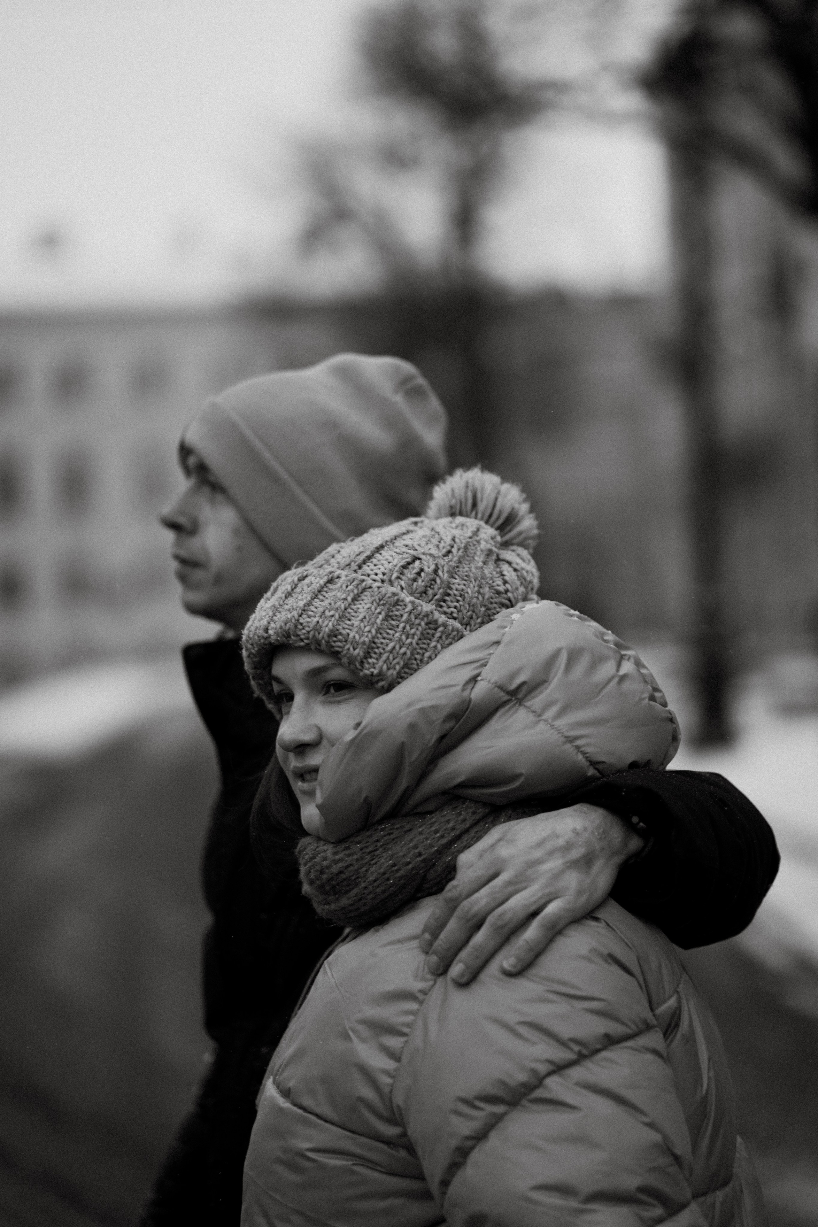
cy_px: 614
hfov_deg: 16.1
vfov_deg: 23.9
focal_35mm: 85
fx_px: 2897
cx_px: 409
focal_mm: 85
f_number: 1.8
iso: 100
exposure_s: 1/800
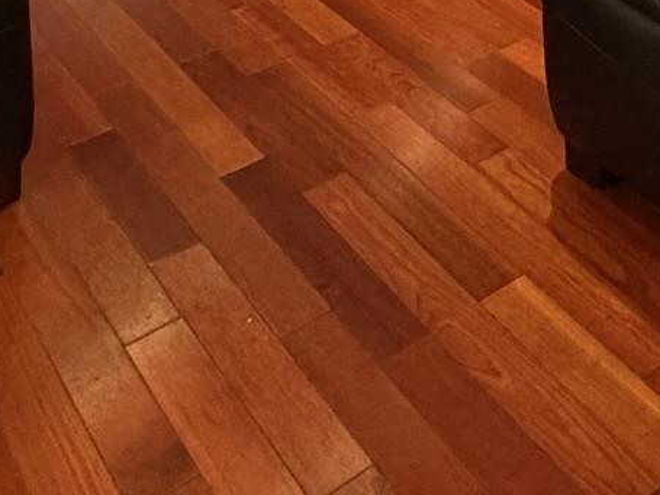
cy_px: -480
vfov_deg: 17.3
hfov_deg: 28.2
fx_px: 1201
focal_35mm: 63
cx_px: 711
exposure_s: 1/60
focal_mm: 2.22
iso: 500
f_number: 2.2
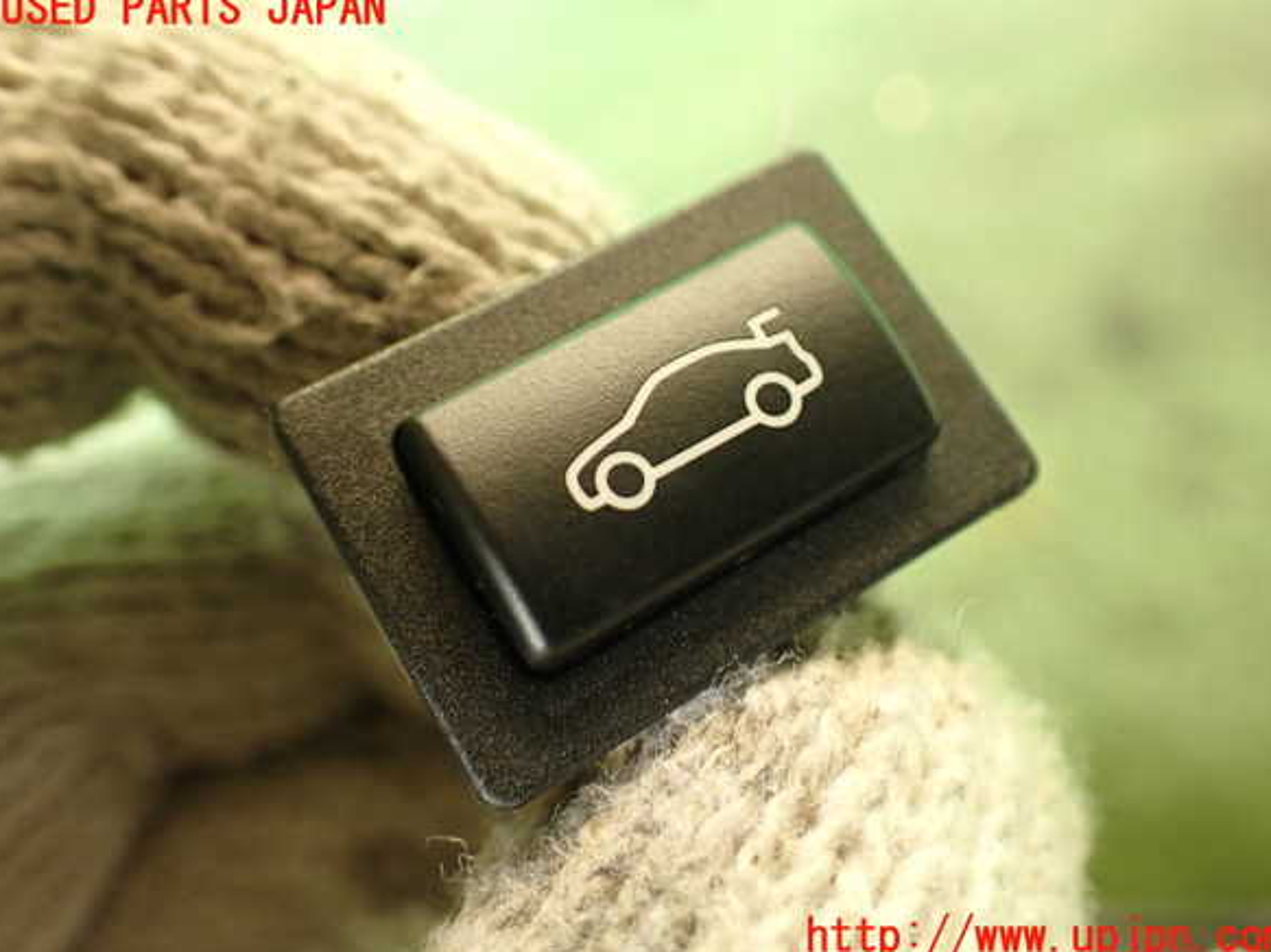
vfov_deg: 42.9
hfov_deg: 55.4
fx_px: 1211
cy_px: 474
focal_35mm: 33
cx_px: 644
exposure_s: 1/30
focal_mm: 5.79
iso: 320
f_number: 2.4
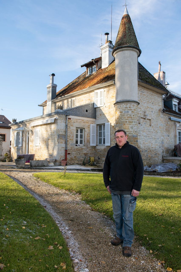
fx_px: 204
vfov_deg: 67.4
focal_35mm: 27
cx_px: 90
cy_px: 136
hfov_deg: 47.9
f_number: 5.6
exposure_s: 1/250
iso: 100
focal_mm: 27
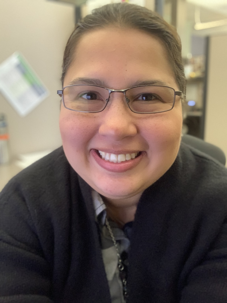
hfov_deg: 44.2
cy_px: 152
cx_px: 114
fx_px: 280
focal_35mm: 32
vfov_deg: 56.8
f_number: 2.2
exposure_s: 1/30
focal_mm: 2.87
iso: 320
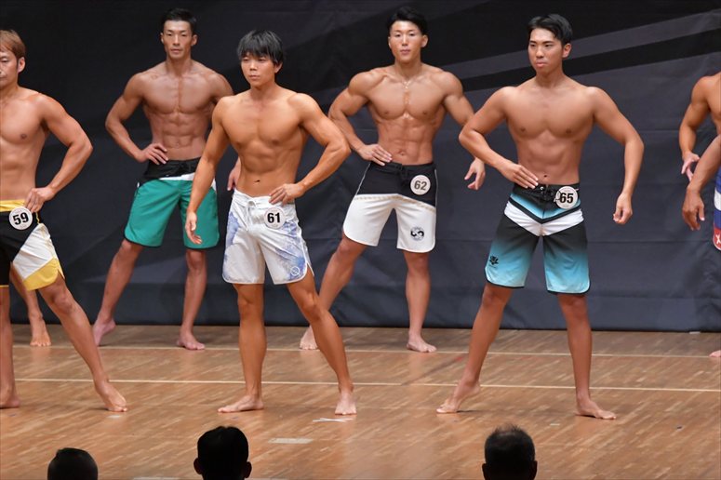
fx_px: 5405
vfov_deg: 5.1
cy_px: 240
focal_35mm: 270
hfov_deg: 7.6
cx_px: 360
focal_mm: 180
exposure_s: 1/400
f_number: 5.6
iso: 6400
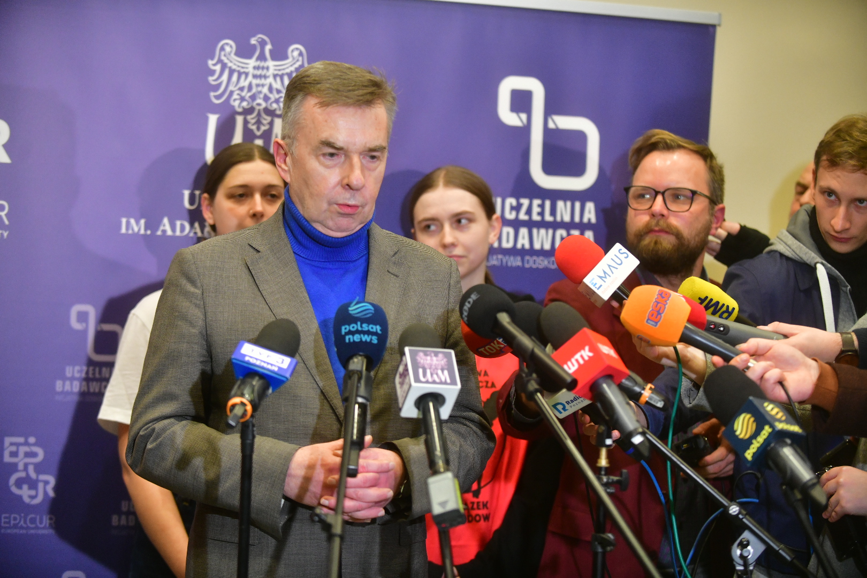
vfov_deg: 15.9
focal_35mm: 86
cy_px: 289
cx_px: 434
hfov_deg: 23.6
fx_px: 2071
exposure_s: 1/125
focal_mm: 86
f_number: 2.8
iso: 1600
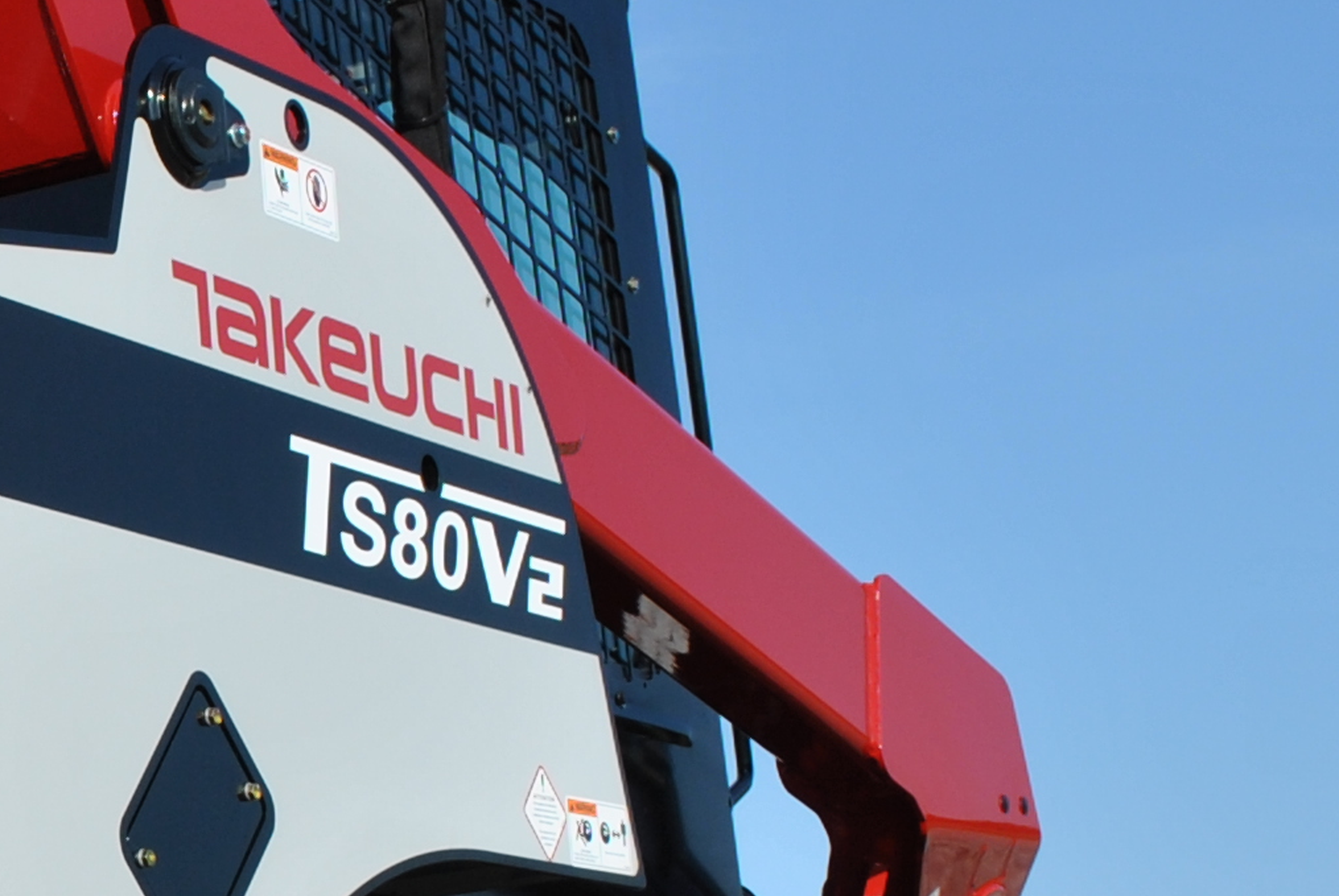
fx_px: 4693
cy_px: 780
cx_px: -244
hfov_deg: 15.7
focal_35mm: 126
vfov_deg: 10.9
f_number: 8
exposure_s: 1/250
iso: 100
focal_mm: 22
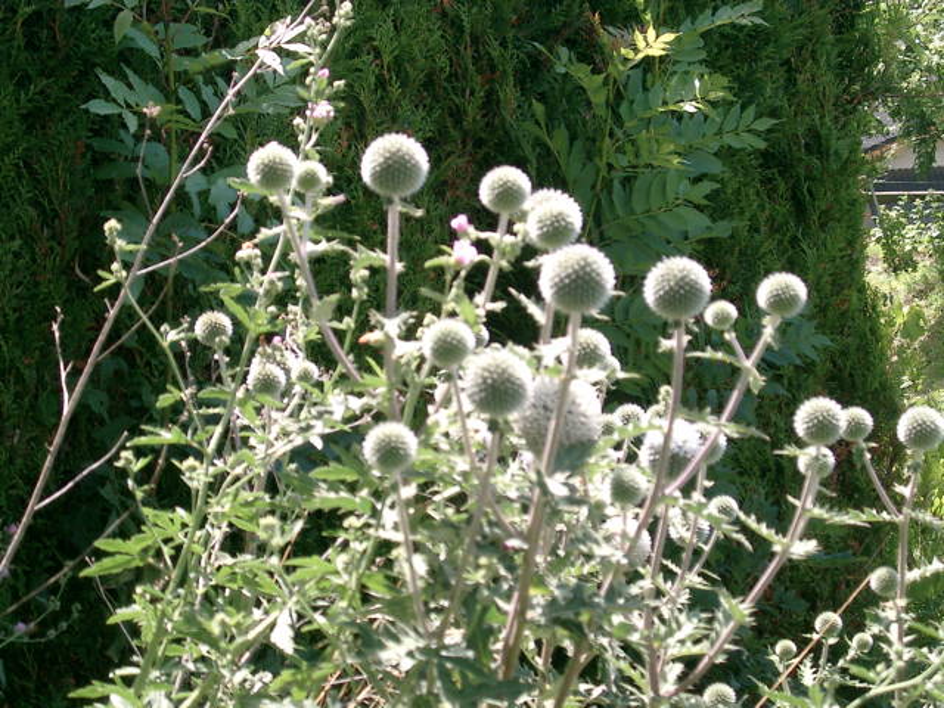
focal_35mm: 87
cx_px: 472
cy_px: 354
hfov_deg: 22.5
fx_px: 2373
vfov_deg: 17.0
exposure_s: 1/320
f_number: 4.2
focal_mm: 17.7
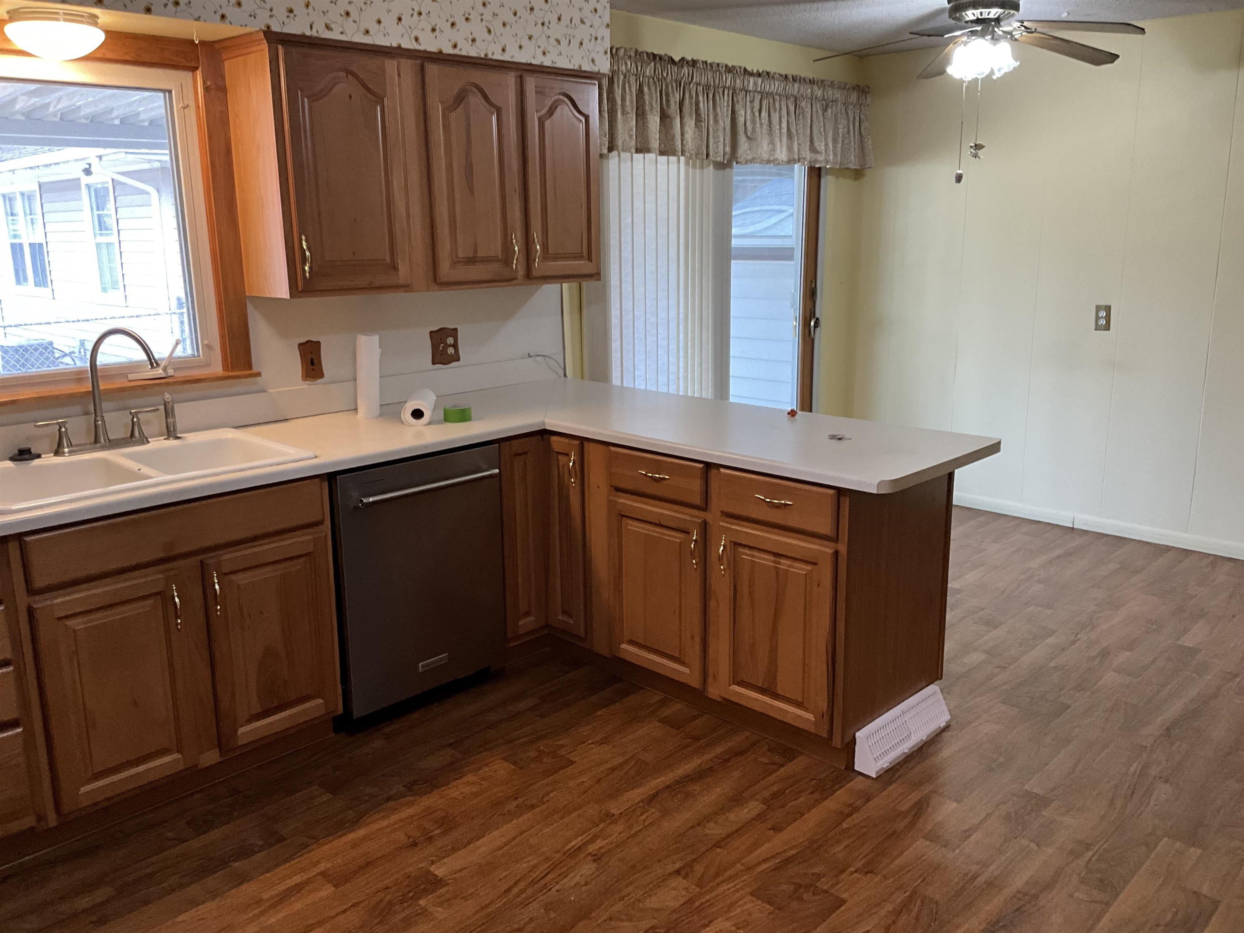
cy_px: 466
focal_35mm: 29
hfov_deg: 61.7
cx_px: 622
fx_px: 1042
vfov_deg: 48.2
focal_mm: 3
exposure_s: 1/60
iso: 100
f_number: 1.8
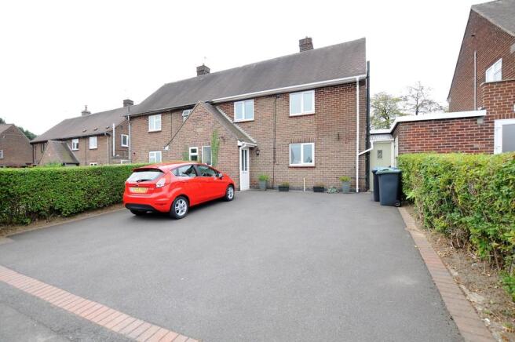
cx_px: 258
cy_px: 171
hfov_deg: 100.4
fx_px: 214
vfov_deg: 77.2
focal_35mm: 15
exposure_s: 1/100
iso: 200
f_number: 5
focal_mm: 10
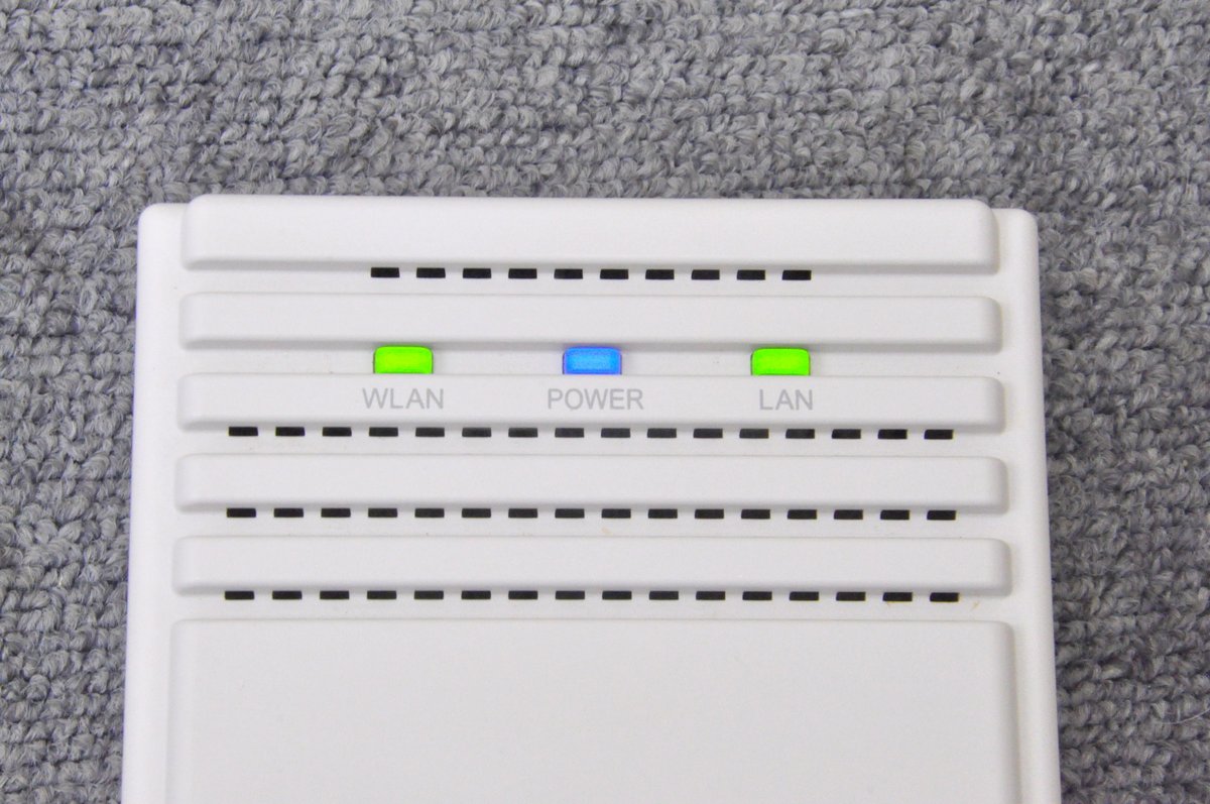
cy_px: 402
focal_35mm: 128
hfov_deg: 16.1
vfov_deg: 10.7
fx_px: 4280
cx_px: 605
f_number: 25
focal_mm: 85
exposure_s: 1/20
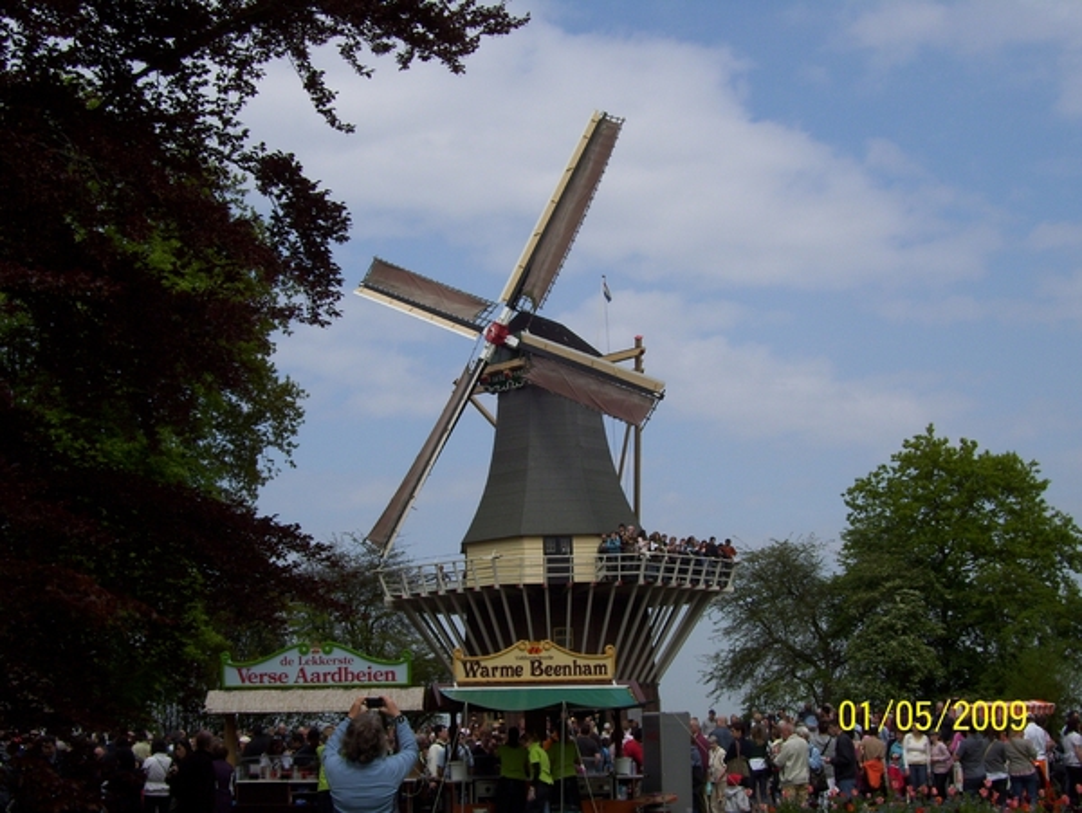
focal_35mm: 56
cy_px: 406
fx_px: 1752
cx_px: 541
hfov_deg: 34.3
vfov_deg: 26.1
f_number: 5.6
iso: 80
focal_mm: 9.4
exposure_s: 1/500
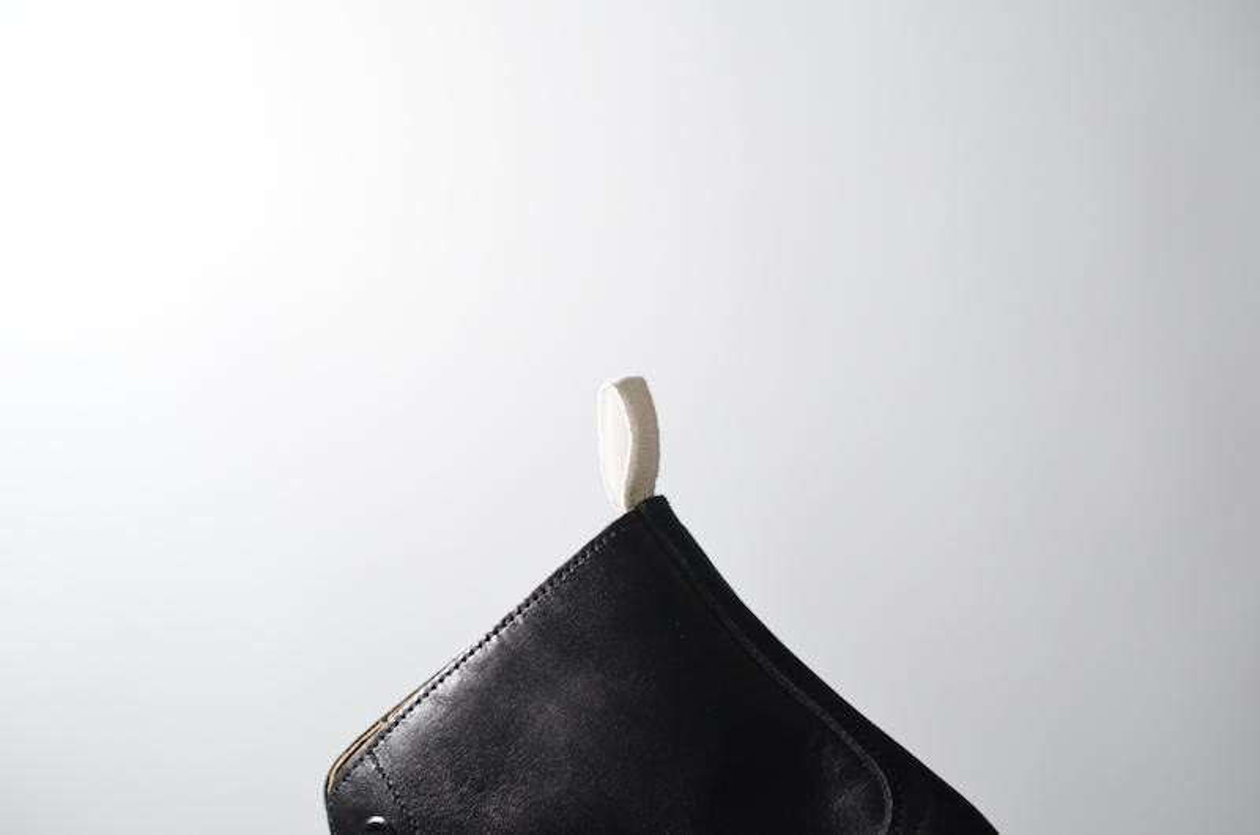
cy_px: 418
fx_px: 2096
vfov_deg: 22.5
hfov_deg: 33.5
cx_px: 630
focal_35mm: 60
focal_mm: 40
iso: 800
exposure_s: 1/100
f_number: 5
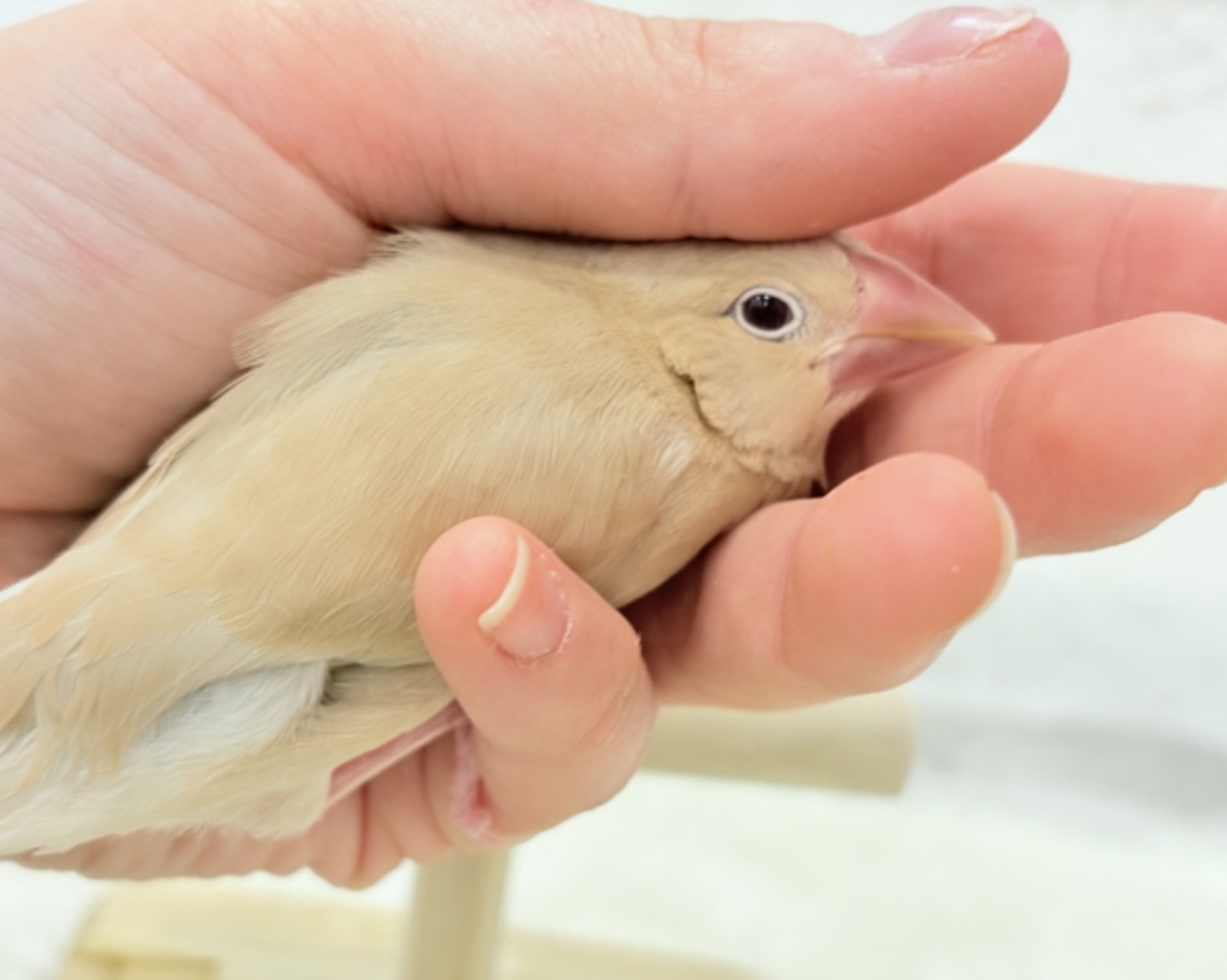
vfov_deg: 27.6
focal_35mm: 55
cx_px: 579
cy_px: 492
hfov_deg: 34.2
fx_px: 1996
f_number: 1.6
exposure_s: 1/50
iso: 80
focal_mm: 5.96
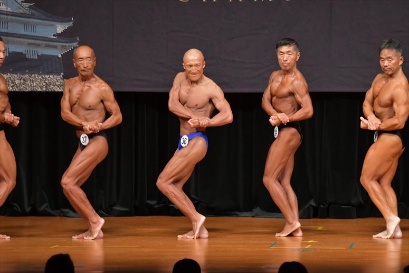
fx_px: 3066
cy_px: 136
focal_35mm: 270
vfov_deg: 5.1
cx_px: 204
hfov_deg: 7.6
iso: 5000
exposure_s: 1/400
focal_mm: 180
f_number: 5.6
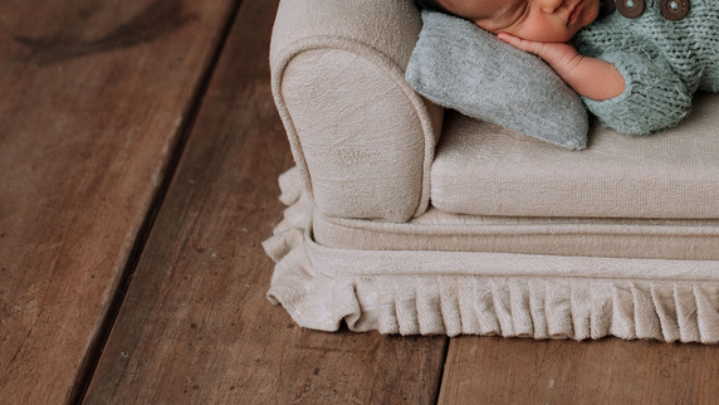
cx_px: 706
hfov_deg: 19.0
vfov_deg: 11.0
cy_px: 52
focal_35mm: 110
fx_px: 2098
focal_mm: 50
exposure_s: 1/100
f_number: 2.8
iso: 100
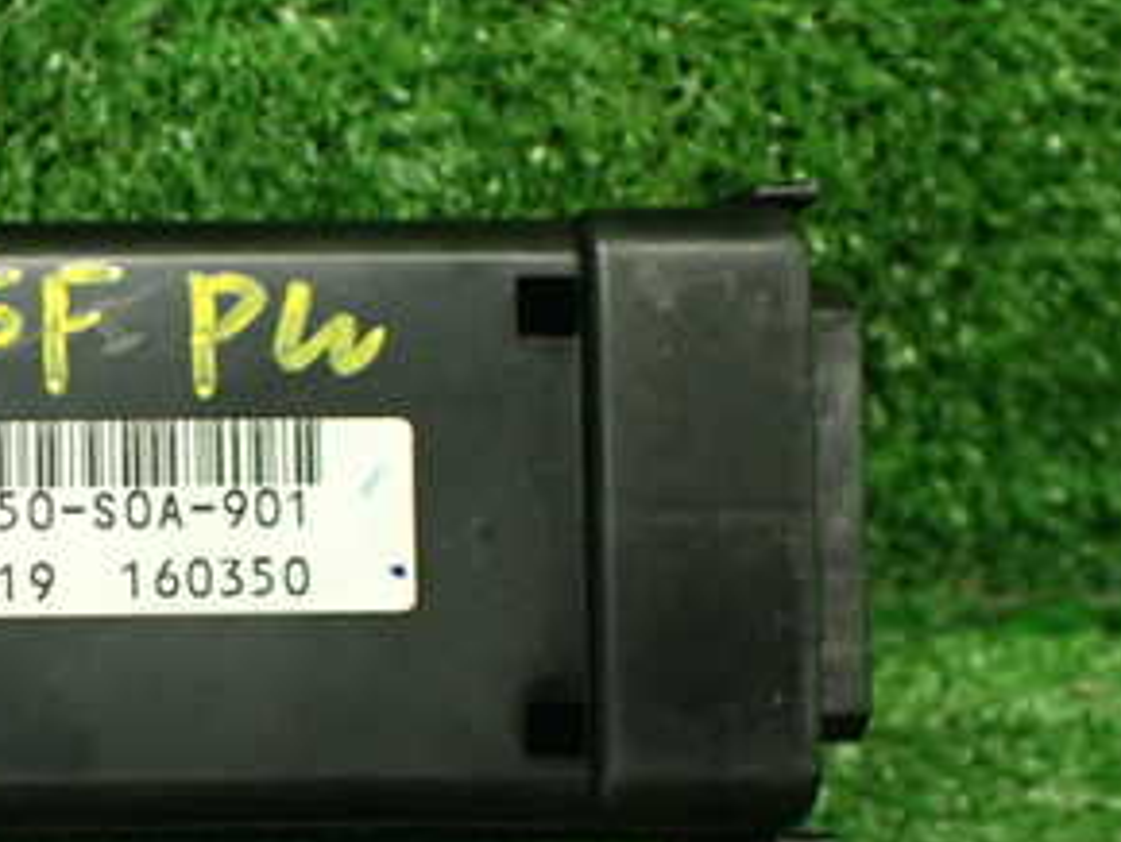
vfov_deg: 23.5
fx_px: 2009
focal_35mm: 62
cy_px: 583
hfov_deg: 29.1
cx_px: -8
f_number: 2.3
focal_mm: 5.4
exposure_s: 1/125
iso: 800
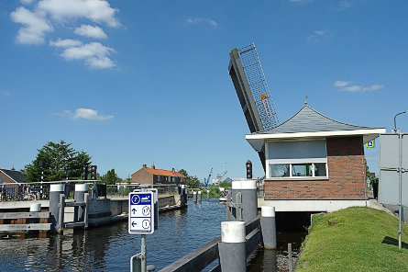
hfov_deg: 67.4
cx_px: 204
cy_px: 136
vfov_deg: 47.9
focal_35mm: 27
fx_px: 306
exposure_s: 1/400
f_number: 5.6
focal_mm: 18
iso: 100
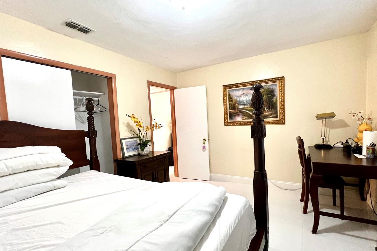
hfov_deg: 96.6
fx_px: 168
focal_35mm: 16
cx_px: 200
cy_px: 134
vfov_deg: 73.6
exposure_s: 1/60
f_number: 1.8
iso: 200
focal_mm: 1.57
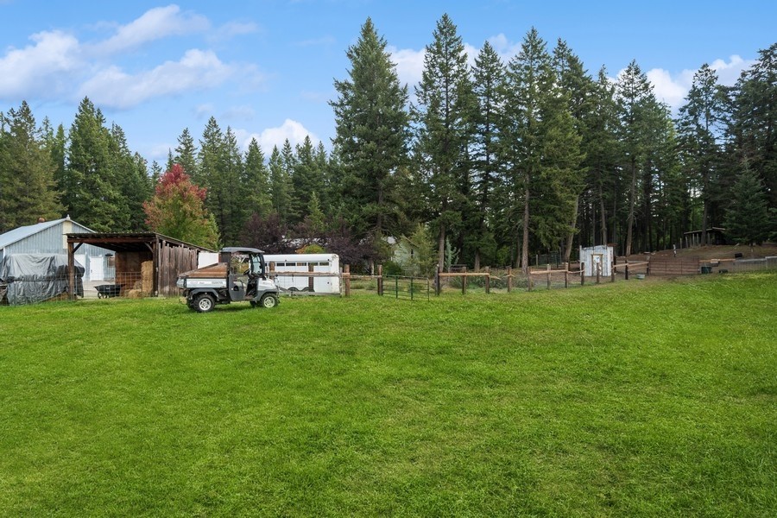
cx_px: 388
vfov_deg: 47.9
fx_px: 583
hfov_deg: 67.4
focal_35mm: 27
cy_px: 259
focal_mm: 18
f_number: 6.3
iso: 100
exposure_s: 1/160
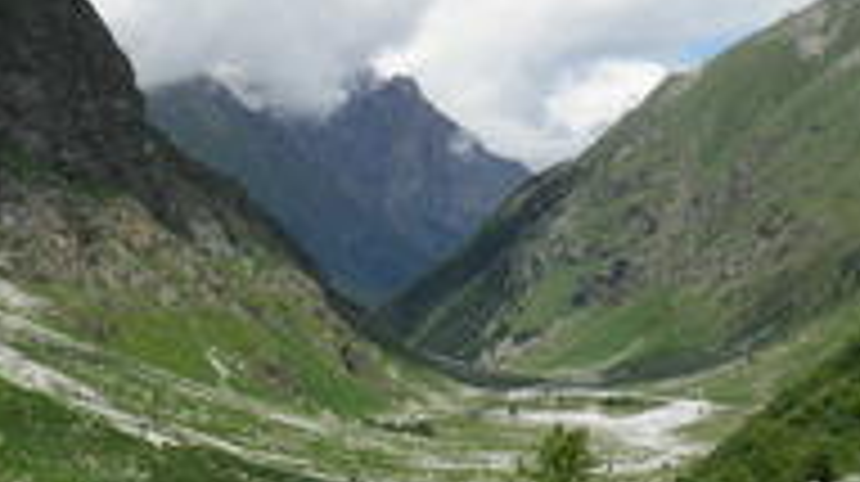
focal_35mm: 60
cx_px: 387
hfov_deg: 34.9
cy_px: 286
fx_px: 1367
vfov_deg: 20.0
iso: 50
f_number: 5.9
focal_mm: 5.5
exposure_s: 1/400
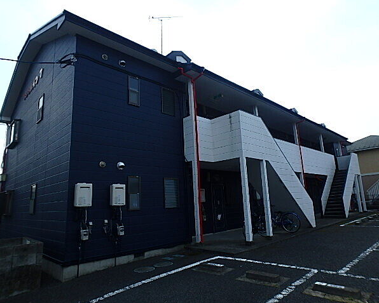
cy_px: 152
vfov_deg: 63.1
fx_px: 247
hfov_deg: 75.0
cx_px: 193
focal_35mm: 22
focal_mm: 3.7
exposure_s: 1/1000
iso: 125
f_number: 3.5
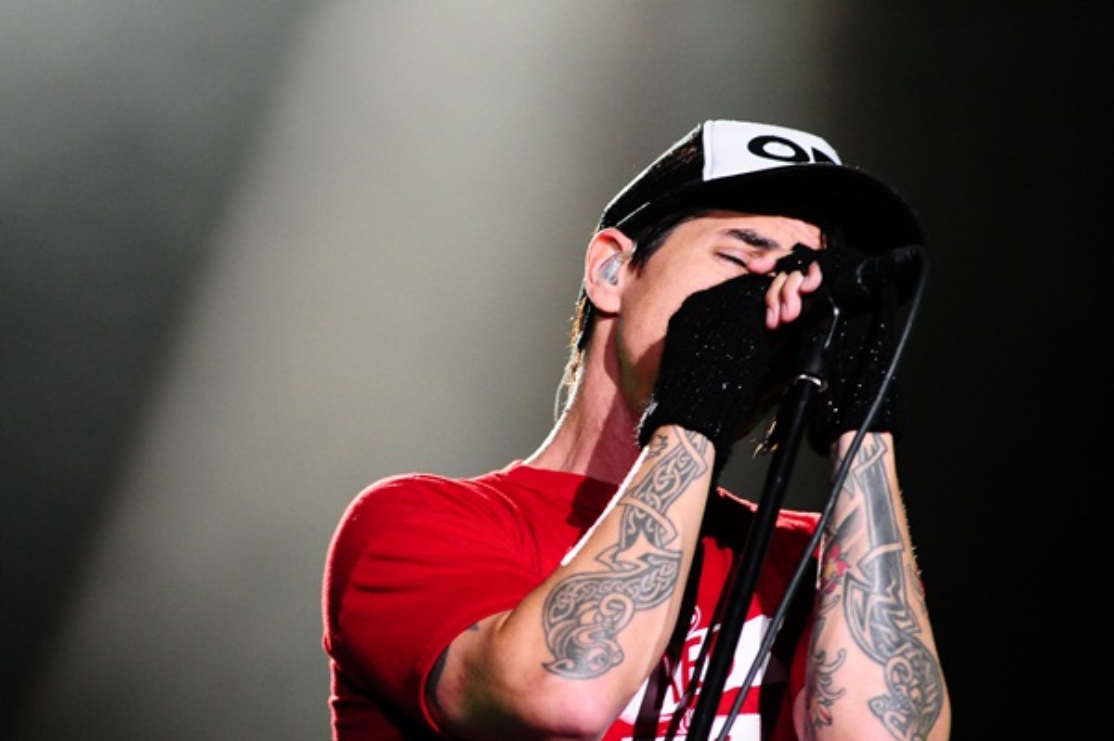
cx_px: 557
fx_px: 9275
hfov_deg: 6.9
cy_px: 370
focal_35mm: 300
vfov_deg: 4.6
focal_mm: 200
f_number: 4.5
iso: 1600
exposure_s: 1/160
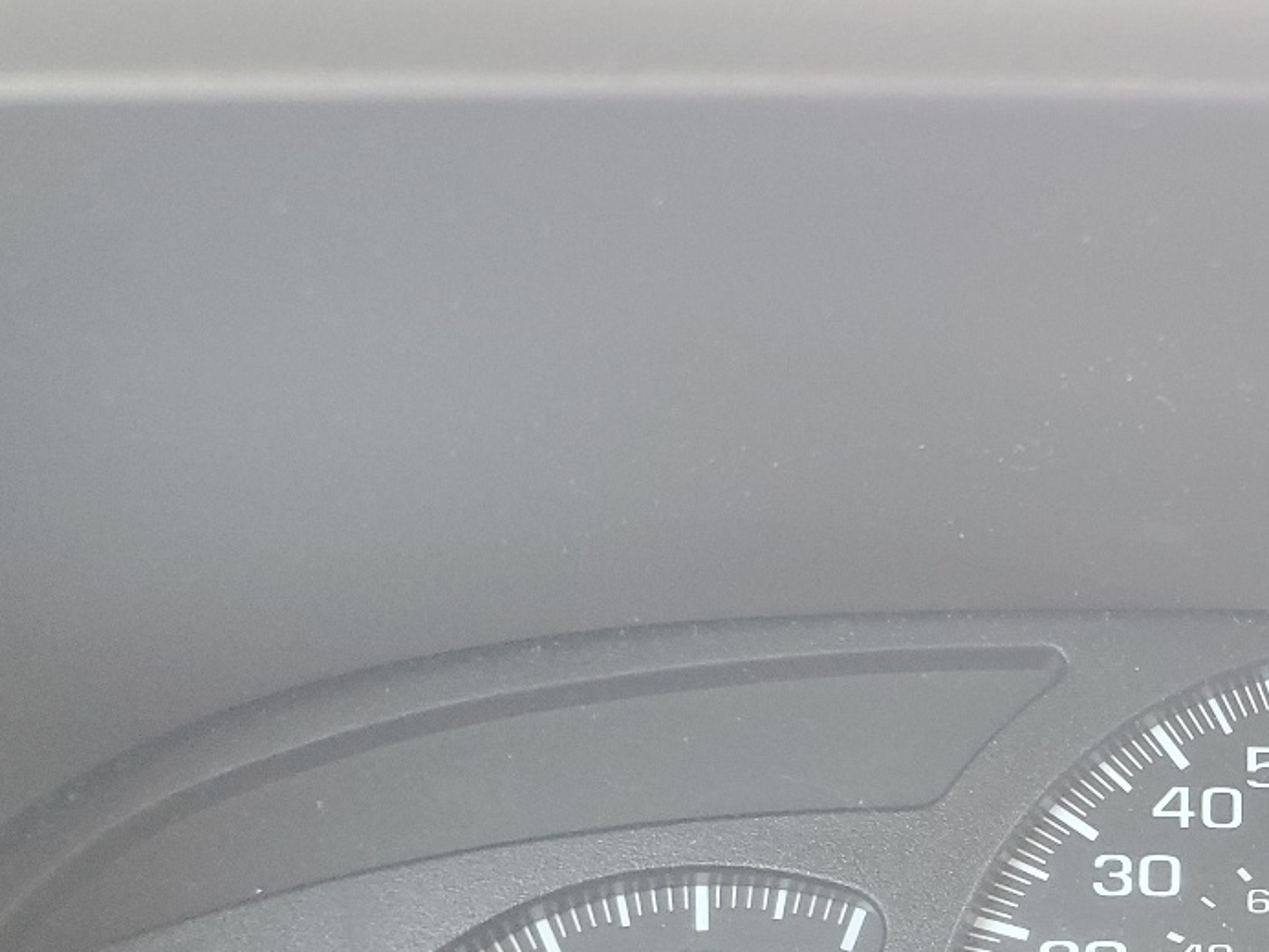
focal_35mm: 60
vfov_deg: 23.3
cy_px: 987
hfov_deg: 28.8
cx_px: 1441
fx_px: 2200
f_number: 1.5
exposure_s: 1/60.2
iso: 119
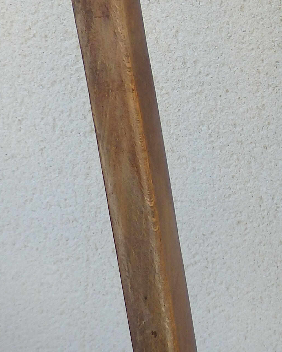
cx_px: 449
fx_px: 918
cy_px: 150
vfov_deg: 21.7
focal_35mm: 88
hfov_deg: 15.7
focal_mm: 4.5
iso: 125
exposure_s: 1/250
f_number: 3
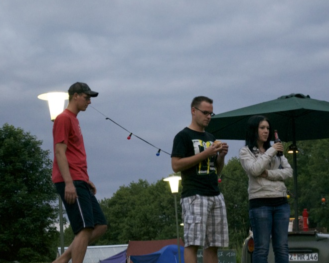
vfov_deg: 12.8
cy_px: 119
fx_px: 1176
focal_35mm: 121
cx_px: 207
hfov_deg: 15.9
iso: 3200
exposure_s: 1/320
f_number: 5.6
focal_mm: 55
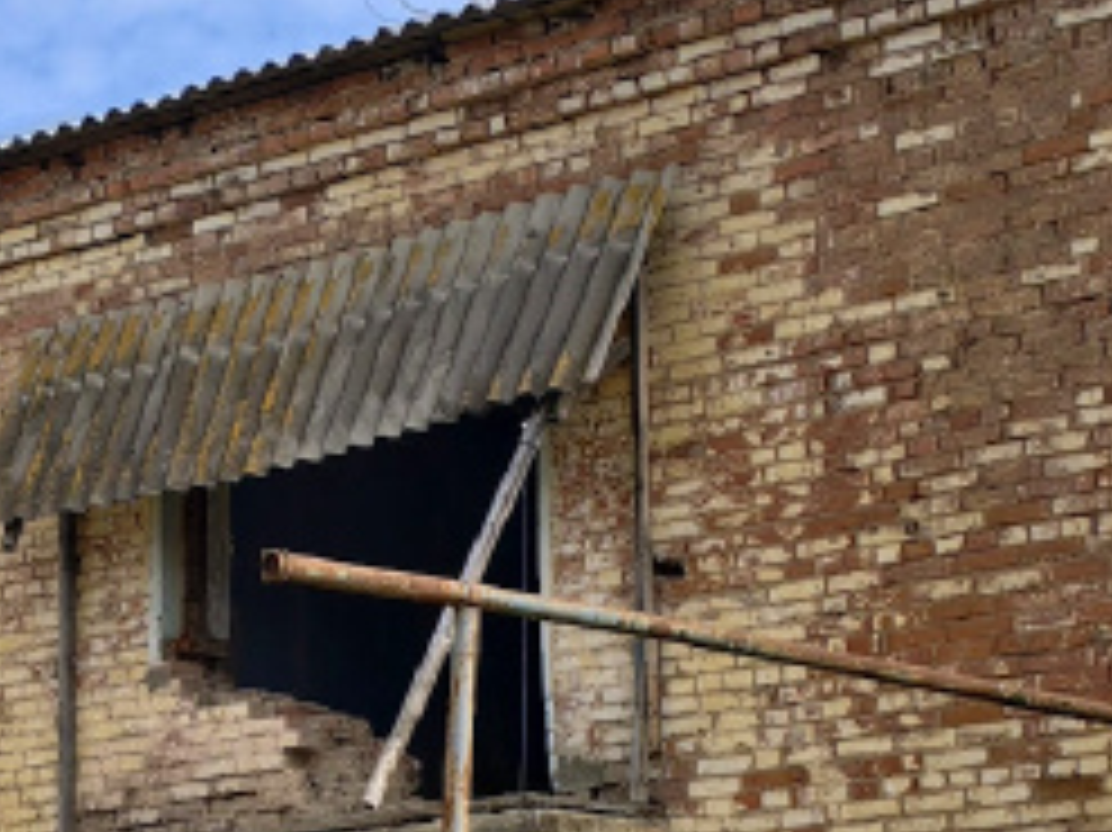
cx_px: -23
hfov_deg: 15.9
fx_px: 3885
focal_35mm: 121
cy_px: 848
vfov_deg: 12.1
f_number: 1.57
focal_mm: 6.54
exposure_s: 1/2625
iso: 72
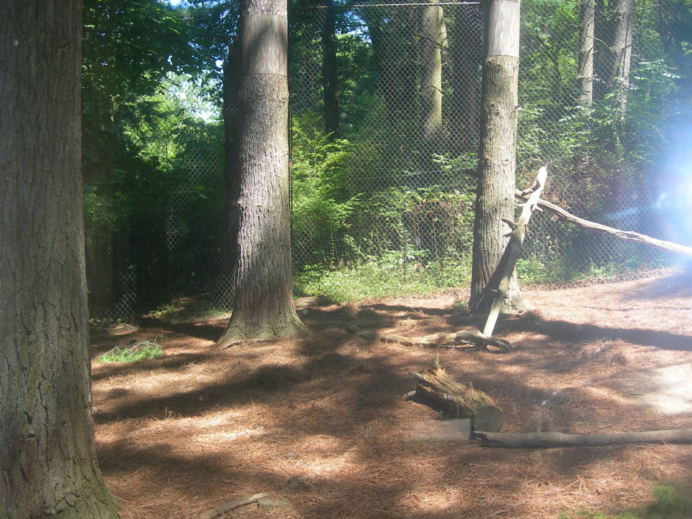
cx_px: 346
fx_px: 760
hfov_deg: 49.0
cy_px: 260
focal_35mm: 38
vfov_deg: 37.7
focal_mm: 7.8
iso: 50
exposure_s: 1/132
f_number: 2.8
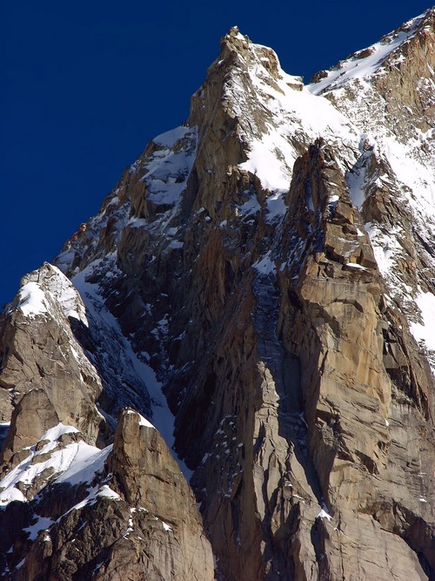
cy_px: 290
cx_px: 218
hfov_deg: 4.2
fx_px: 5866
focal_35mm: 350
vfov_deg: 5.7
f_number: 7.4
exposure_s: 1/224
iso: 50
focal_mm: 89
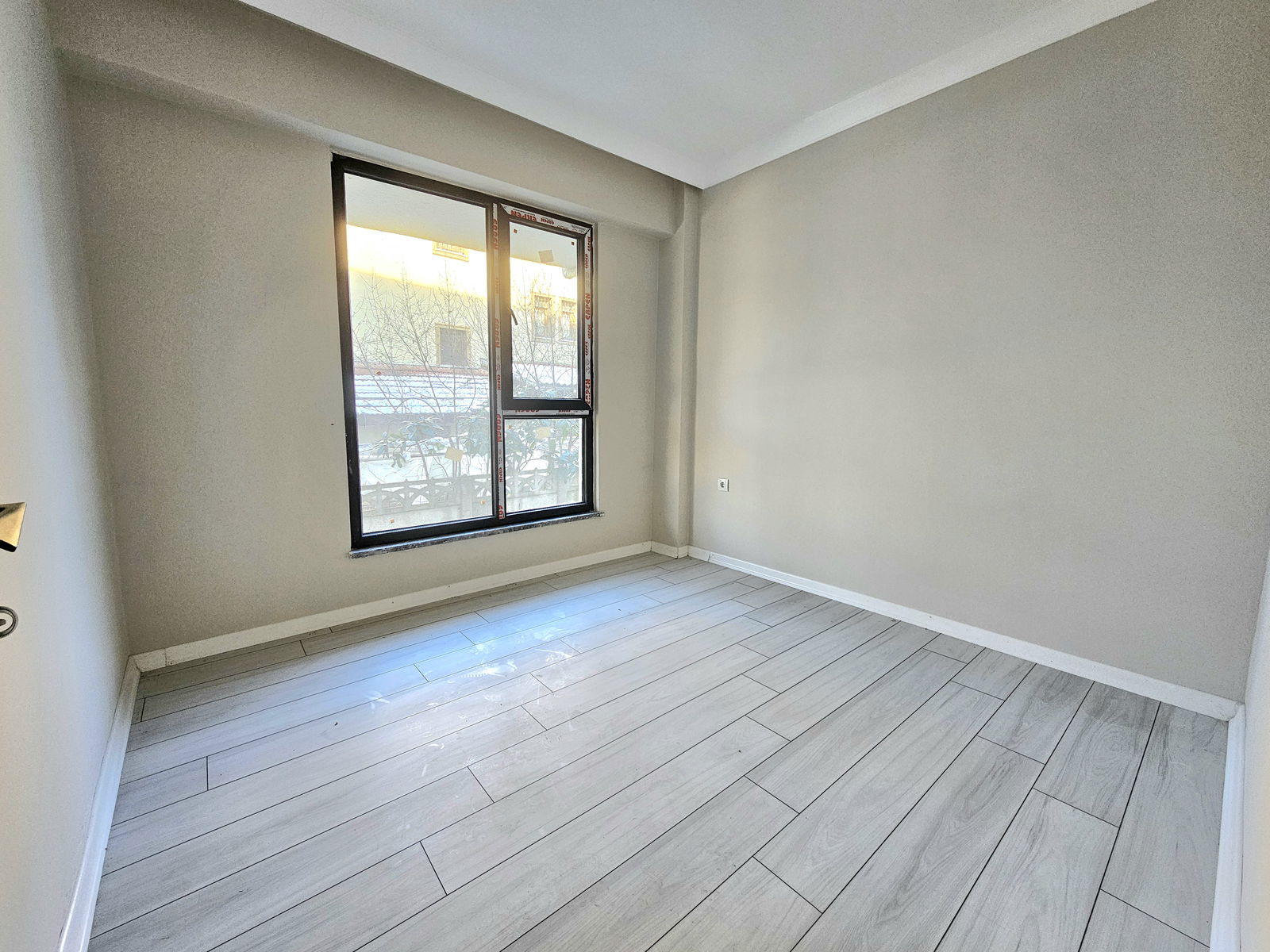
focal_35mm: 13
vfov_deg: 89.9
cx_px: 635
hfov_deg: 106.2
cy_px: 476
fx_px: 477
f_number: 2.2
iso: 64
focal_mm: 2.2
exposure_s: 1/50.3
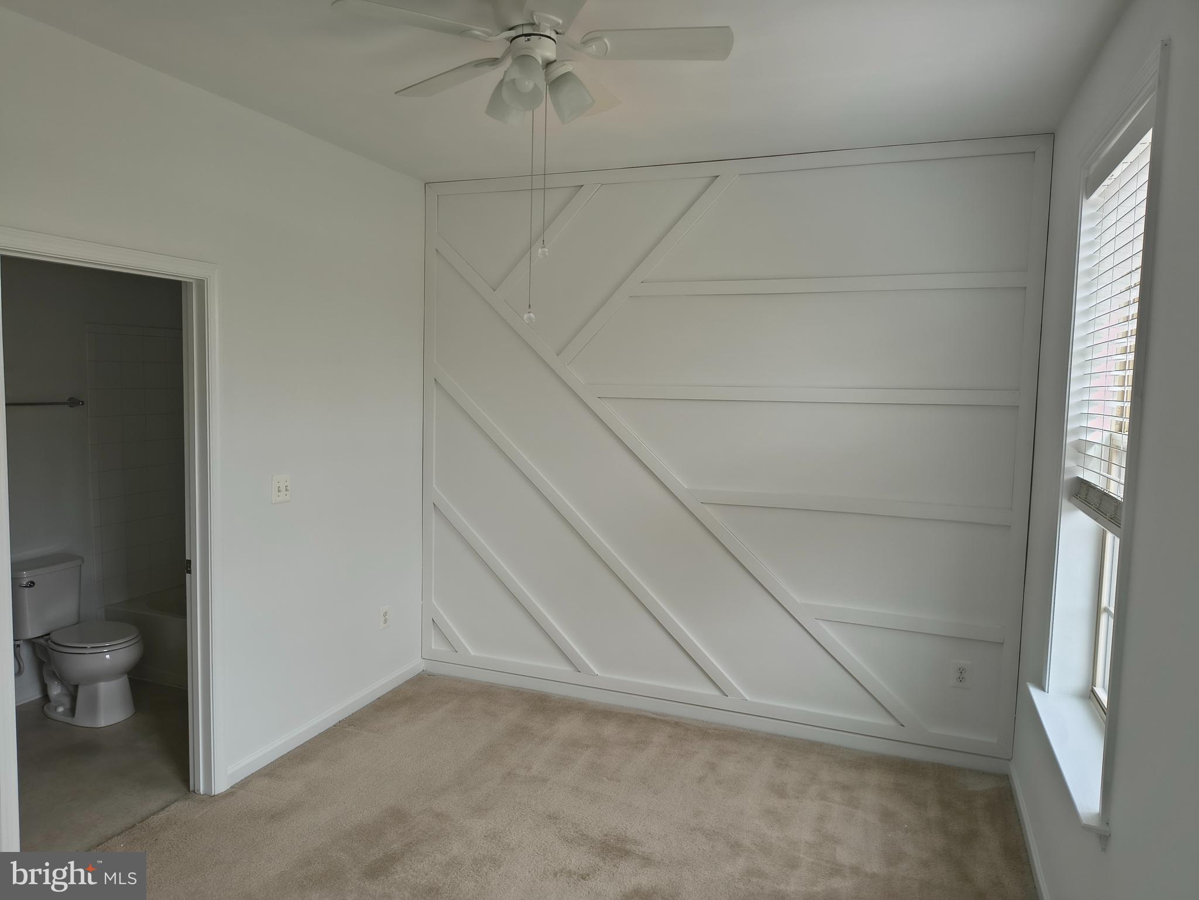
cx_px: 600
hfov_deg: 71.6
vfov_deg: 56.8
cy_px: 450
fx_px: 831
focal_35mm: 24
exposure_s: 1/120
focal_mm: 5.56
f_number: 1.8
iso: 196
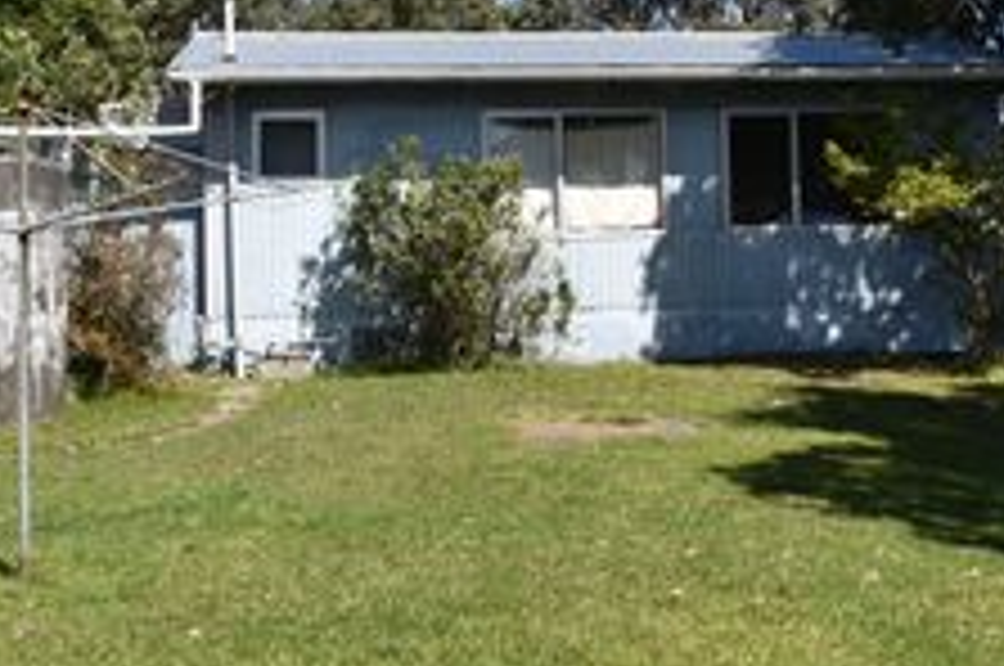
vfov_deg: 23.3
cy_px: 119
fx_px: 1587
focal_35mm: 57
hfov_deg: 34.9
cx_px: 644
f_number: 10
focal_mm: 18
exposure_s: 1/200
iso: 100
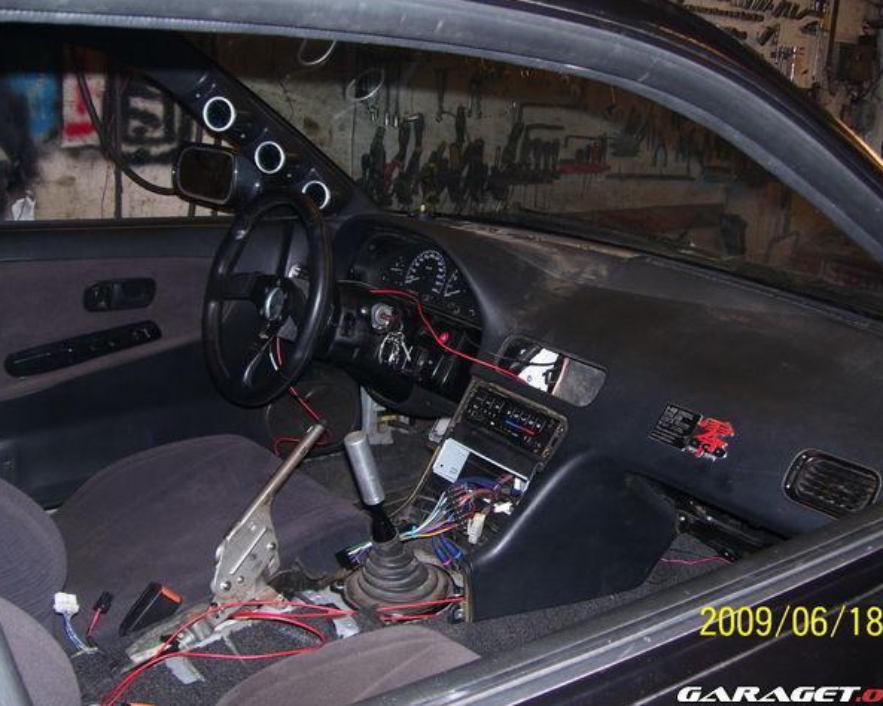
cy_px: 352
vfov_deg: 38.2
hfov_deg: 46.8
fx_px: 1019
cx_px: 456
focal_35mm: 39
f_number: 2.7
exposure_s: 1/60
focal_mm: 6
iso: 80
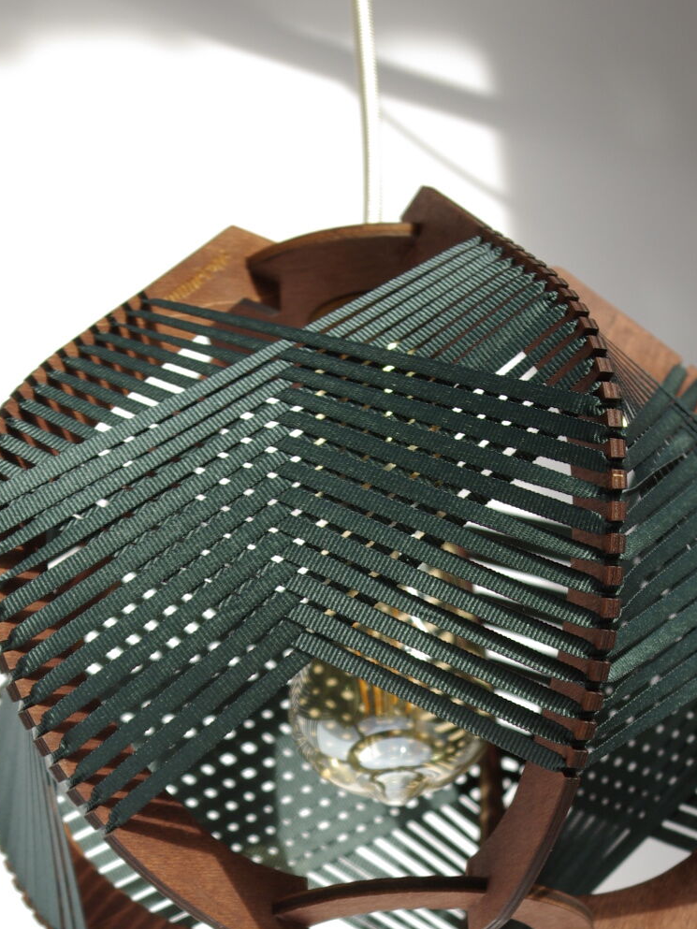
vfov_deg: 18.3
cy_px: 822
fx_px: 2845
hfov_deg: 13.9
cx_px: 196
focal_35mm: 106
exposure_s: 1/125
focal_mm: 40
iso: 160
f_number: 5.6
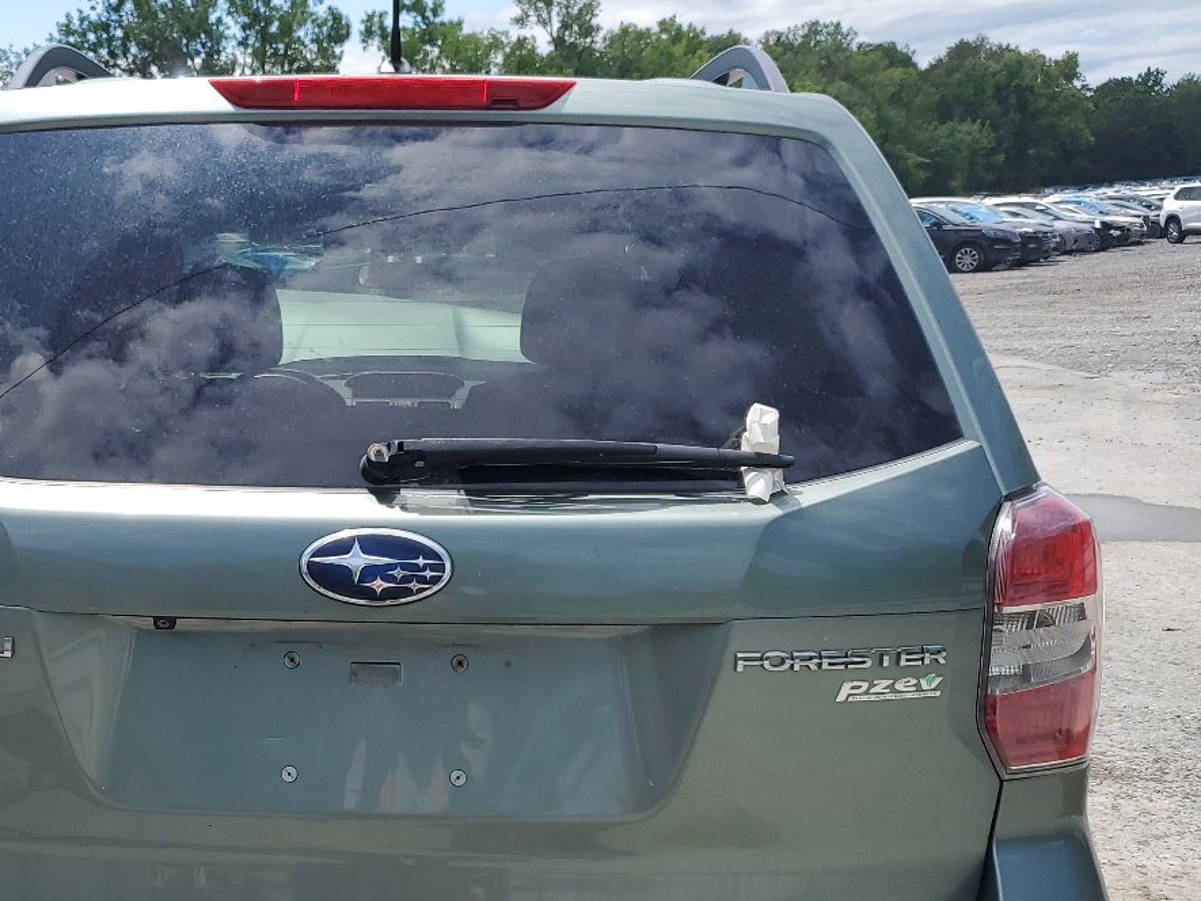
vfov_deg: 30.4
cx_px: 383
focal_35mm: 47
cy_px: 677
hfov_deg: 39.9
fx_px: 1631
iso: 50
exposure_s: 1/5000
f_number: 1.5
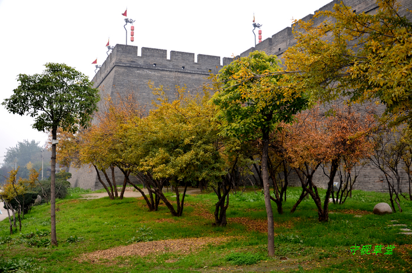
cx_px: 206
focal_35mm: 36
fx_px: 411
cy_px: 136
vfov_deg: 36.7
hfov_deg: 53.2
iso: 100
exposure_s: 1/200
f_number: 4
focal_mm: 24
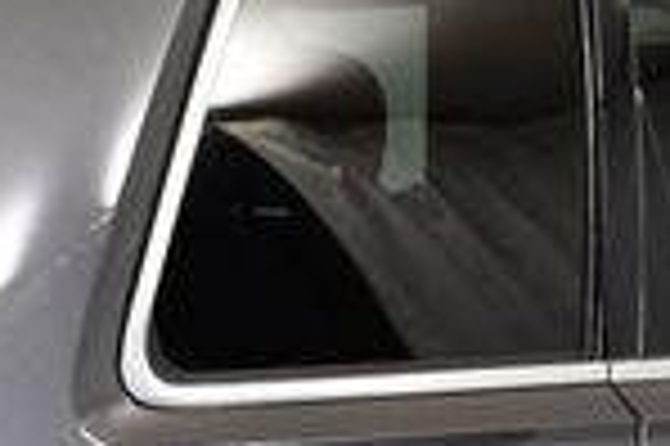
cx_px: -526
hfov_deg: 12.2
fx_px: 2882
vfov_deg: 8.4
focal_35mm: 155
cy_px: 842
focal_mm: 18
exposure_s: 1/125
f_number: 3.5
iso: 800
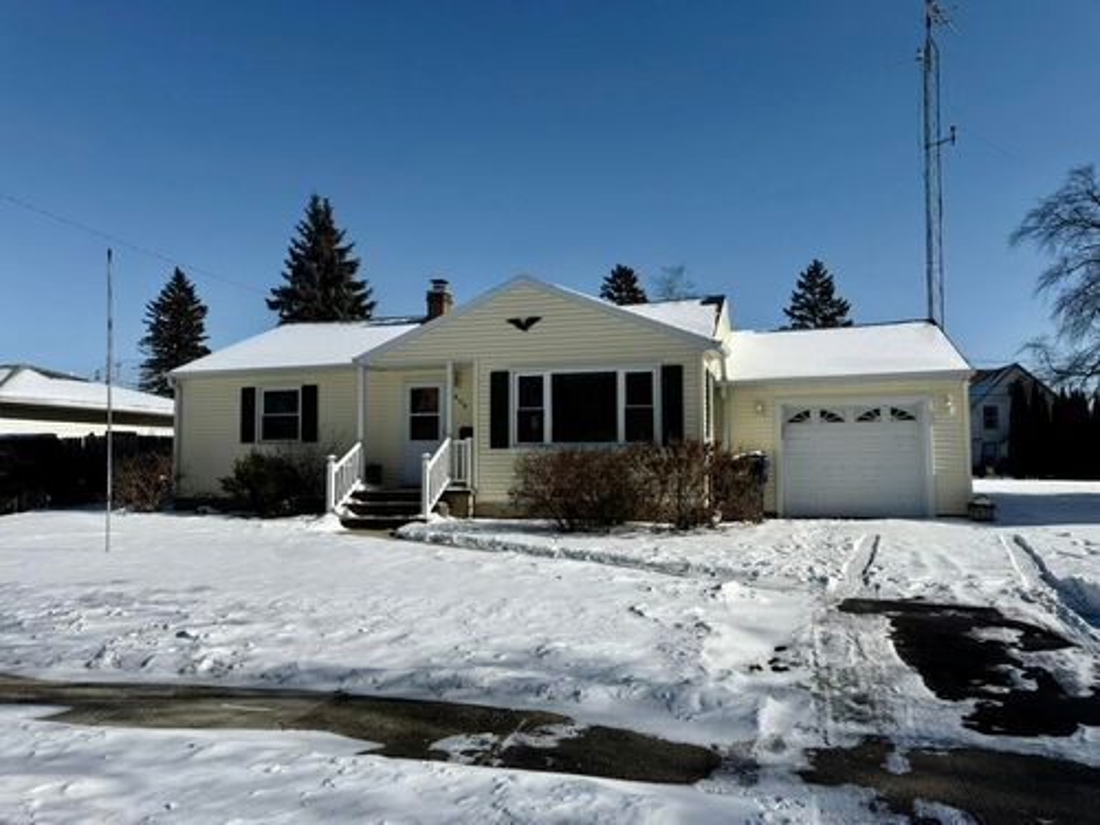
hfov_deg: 71.6
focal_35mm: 24
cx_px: 550
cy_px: 412
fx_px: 763
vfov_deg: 56.8
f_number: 1.78
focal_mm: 6.76
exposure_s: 1/11905
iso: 80
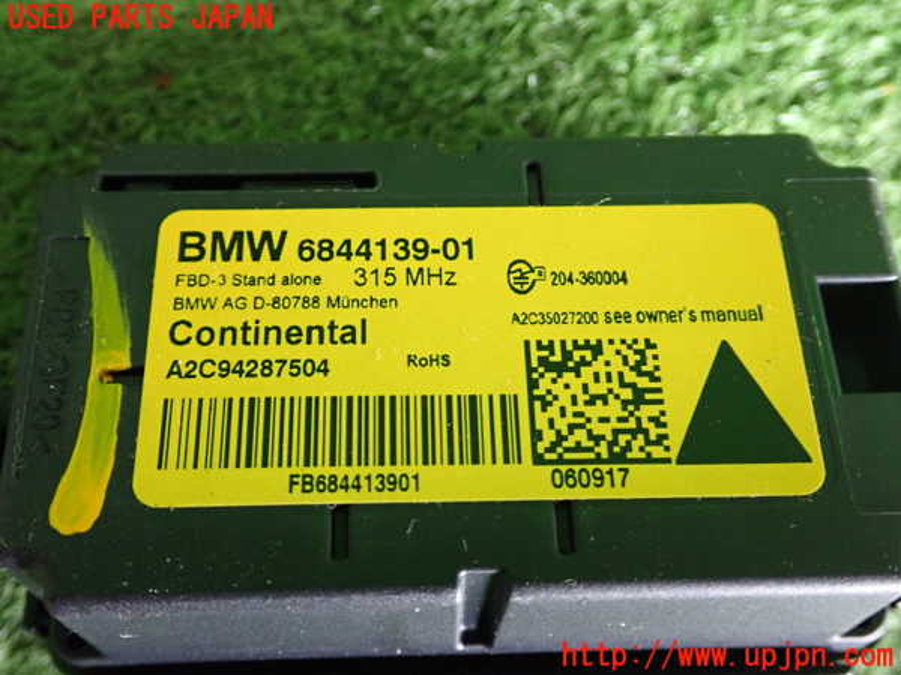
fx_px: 1067
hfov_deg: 45.8
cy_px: 338
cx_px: 450
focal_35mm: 41
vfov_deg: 35.1
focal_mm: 7.31
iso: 800
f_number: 2.8
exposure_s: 1/25
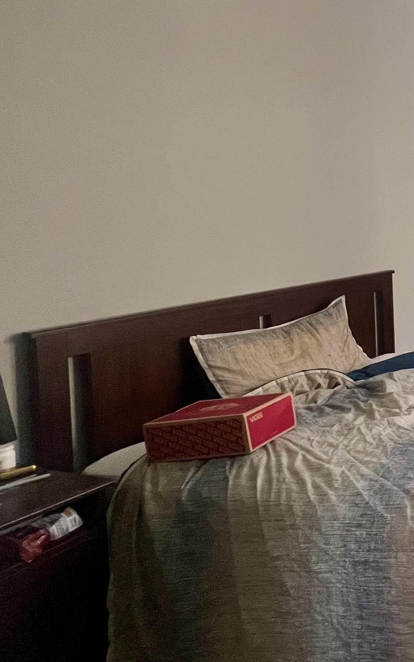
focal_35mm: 29
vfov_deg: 62.9
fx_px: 524
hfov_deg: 25.7
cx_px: 675
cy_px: 215
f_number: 1.8
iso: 250
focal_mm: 1.57
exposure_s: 1/73
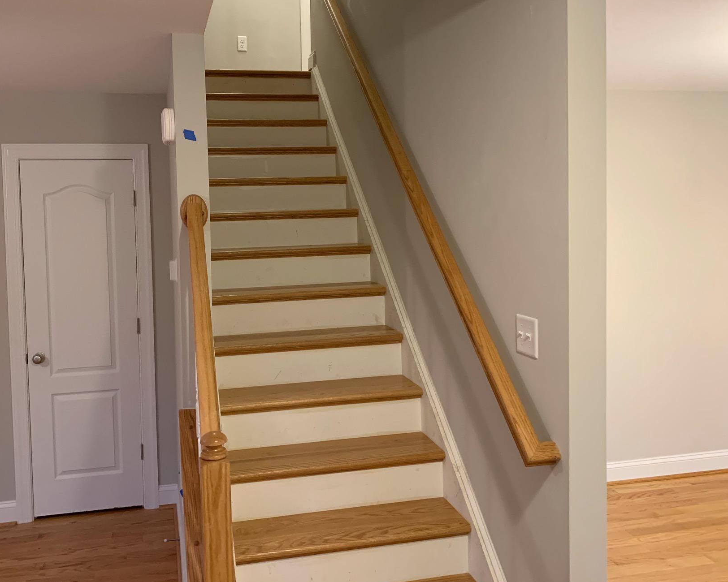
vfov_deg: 45.7
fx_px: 689
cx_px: 299
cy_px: 251
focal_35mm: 32
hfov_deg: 55.3
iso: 250
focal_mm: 4.25
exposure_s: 1/60
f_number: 1.8
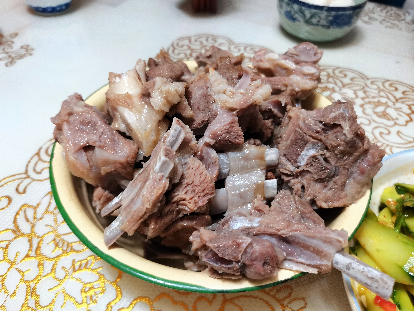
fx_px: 311
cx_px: 207
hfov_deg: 67.3
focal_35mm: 26
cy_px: 156
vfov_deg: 53.1
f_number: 1.8
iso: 250
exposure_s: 1/50
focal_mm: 5.58
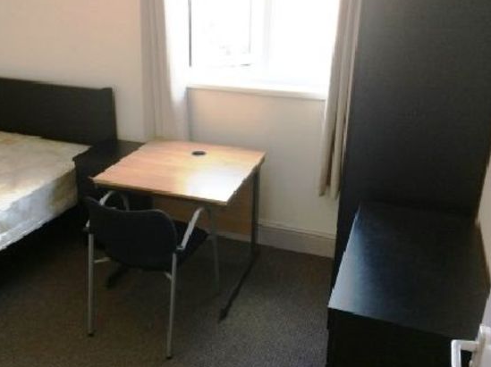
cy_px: 177
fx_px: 496
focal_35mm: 35
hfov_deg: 52.5
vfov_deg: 40.6
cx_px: 212
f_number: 2.2
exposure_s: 1/30
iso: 64
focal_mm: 4.12
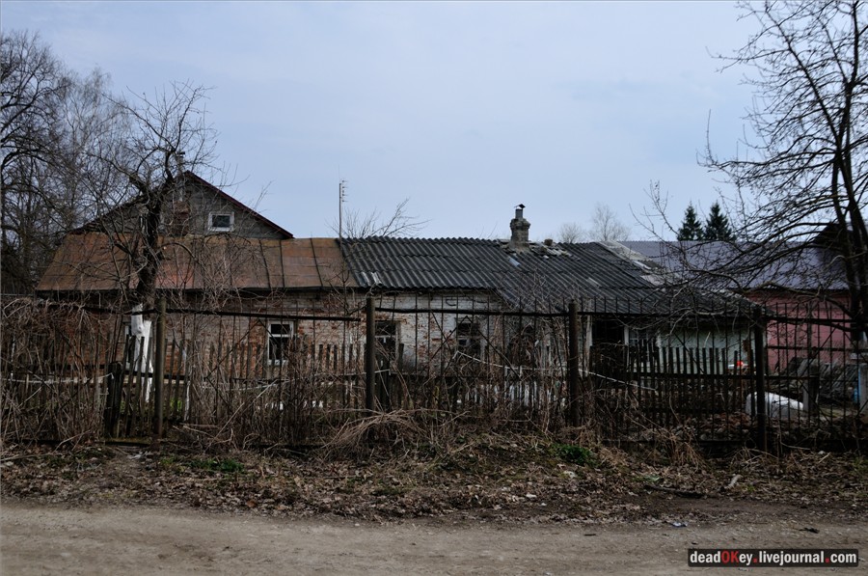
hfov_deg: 53.2
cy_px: 288
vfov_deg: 36.8
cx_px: 434
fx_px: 867
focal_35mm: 36
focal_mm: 24
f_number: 5.6
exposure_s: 1/1000
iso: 250
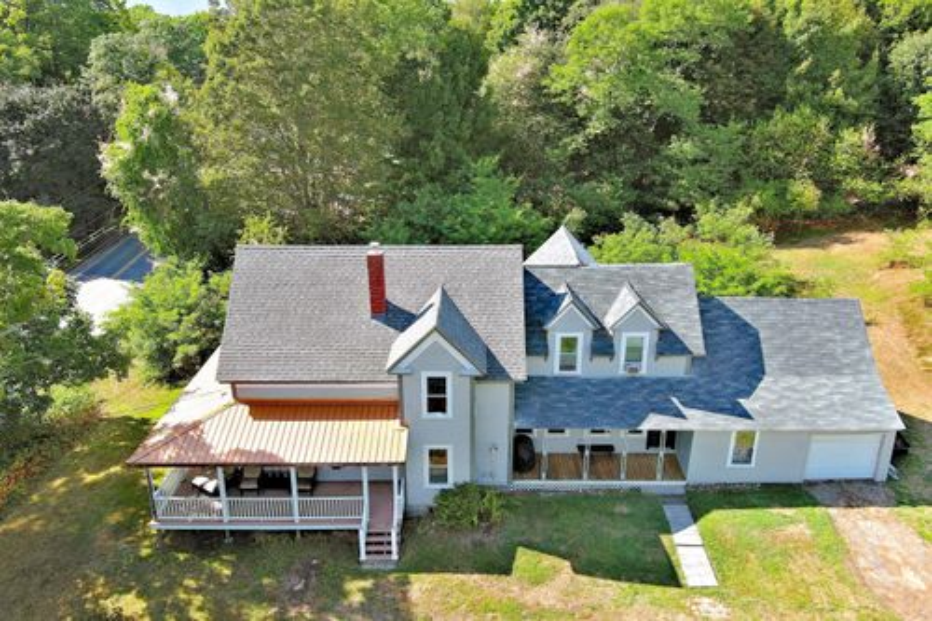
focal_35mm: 29
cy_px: 310
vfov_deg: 44.9
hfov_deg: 63.7
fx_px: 750
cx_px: 466
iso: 100
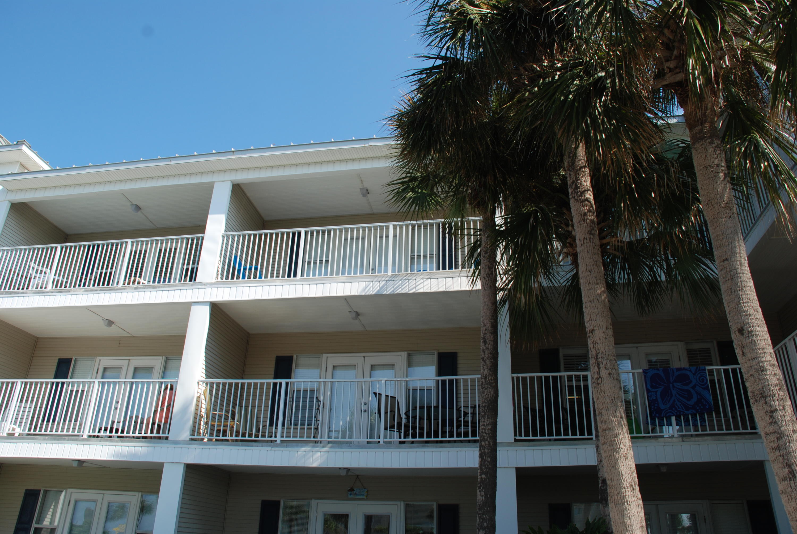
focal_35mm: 27
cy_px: 267
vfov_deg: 48.0
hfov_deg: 67.3
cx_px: 398
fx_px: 598
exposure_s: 1/160
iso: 100
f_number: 6.3
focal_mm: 18
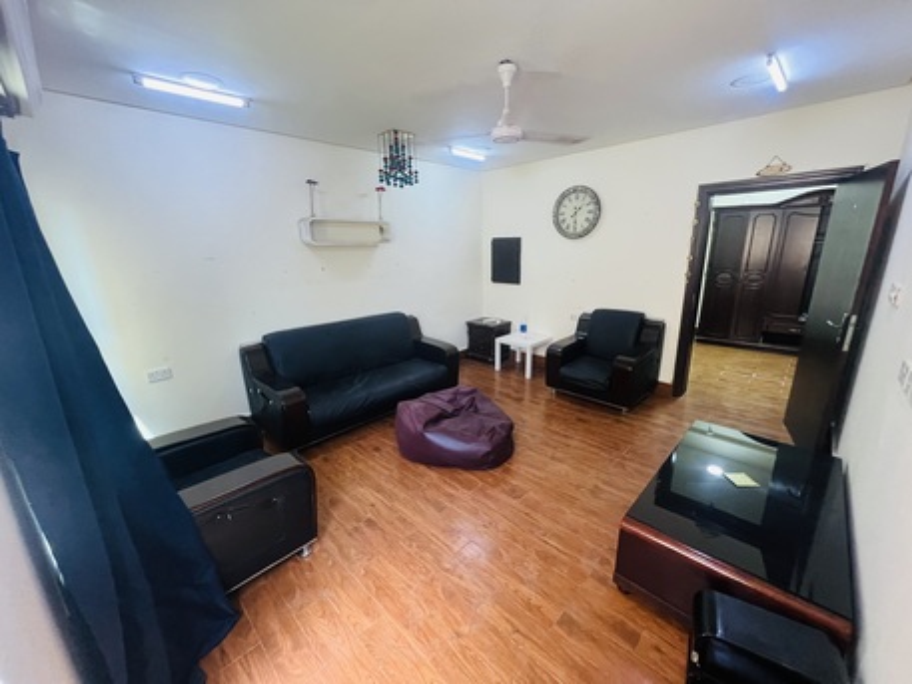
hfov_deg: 106.2
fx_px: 343
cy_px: 342
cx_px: 456
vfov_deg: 89.9
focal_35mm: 13
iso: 400
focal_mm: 1.57
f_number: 1.8
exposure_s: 1/60
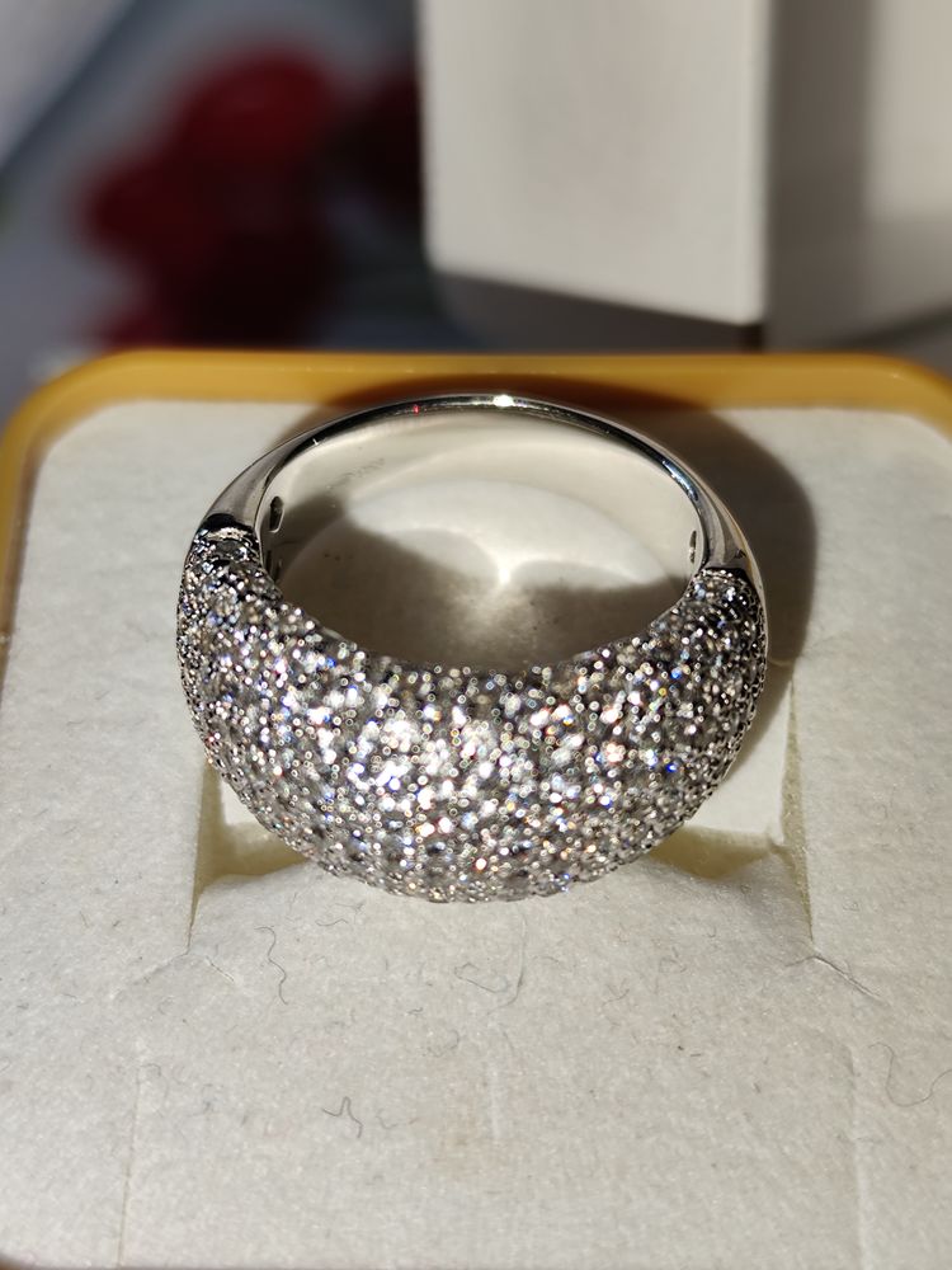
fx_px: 1943
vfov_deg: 36.2
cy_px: 635
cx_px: 476
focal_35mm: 53
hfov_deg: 27.5
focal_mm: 6.19
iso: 64
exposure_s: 1/100
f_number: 1.65
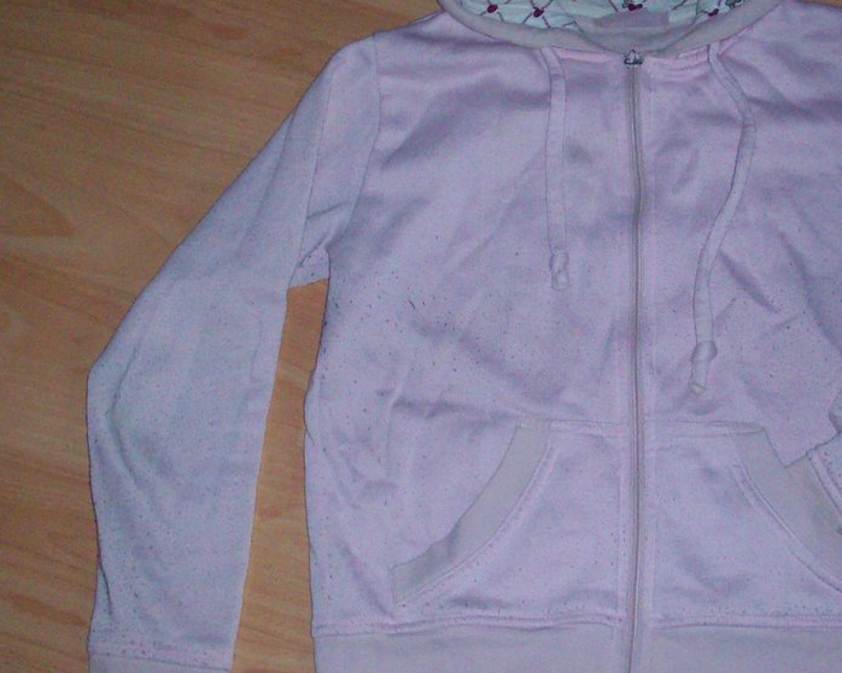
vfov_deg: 22.1
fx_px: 1719
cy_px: 309
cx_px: 632
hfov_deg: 27.2
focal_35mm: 69
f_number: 2.8
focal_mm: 6.2
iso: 160
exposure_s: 1/45
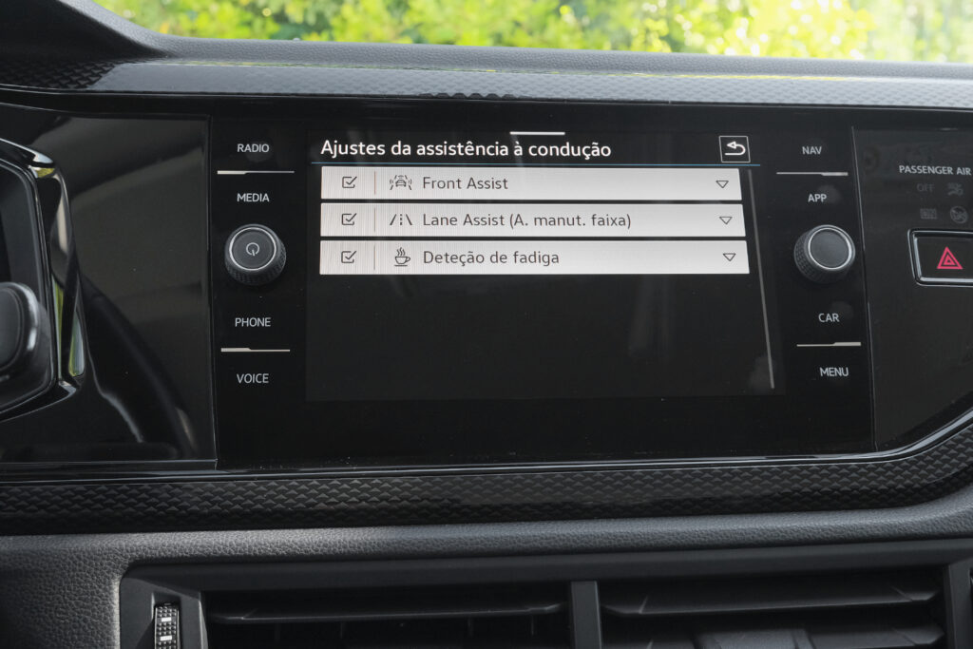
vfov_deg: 32.6
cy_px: 324
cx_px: 486
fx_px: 1108
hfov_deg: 47.4
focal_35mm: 41
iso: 2000
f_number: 9
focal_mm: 27.1
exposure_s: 1/80
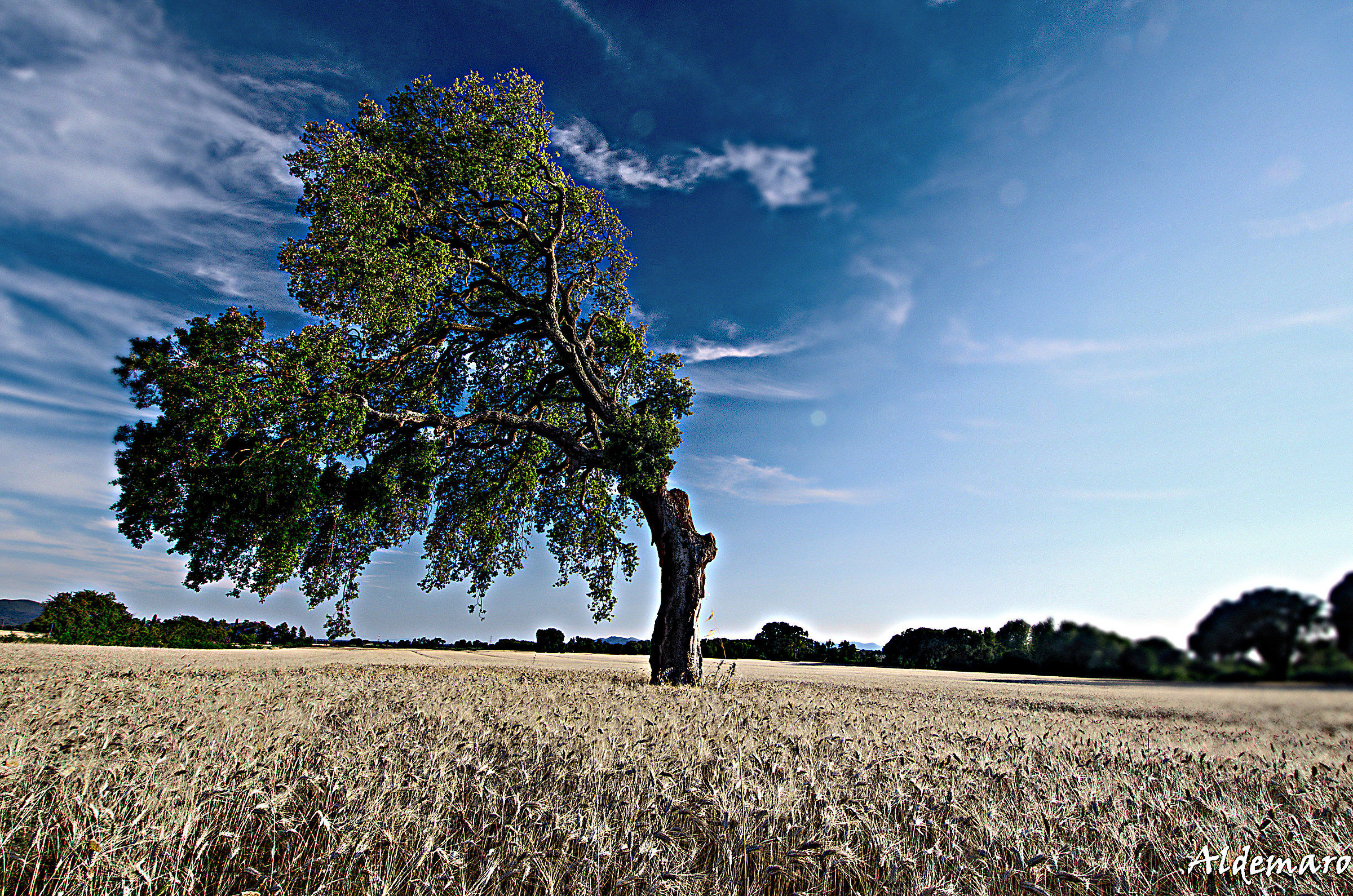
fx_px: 675
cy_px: 448
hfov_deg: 90.1
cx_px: 676
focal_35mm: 18
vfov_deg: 67.2
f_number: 16
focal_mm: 12
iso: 100
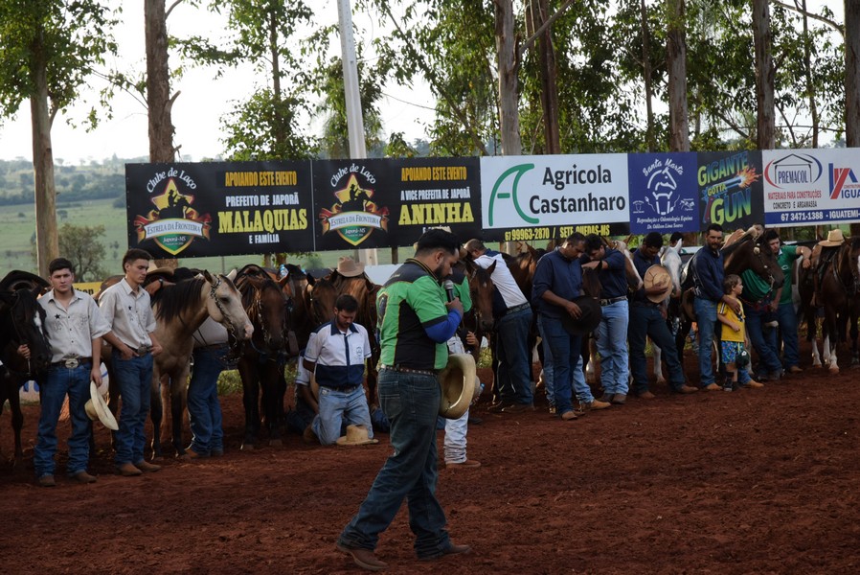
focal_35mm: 105
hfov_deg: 19.4
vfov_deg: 13.1
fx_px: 2510
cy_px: 288
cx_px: 430
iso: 800
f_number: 7.1
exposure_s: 1/800
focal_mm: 70
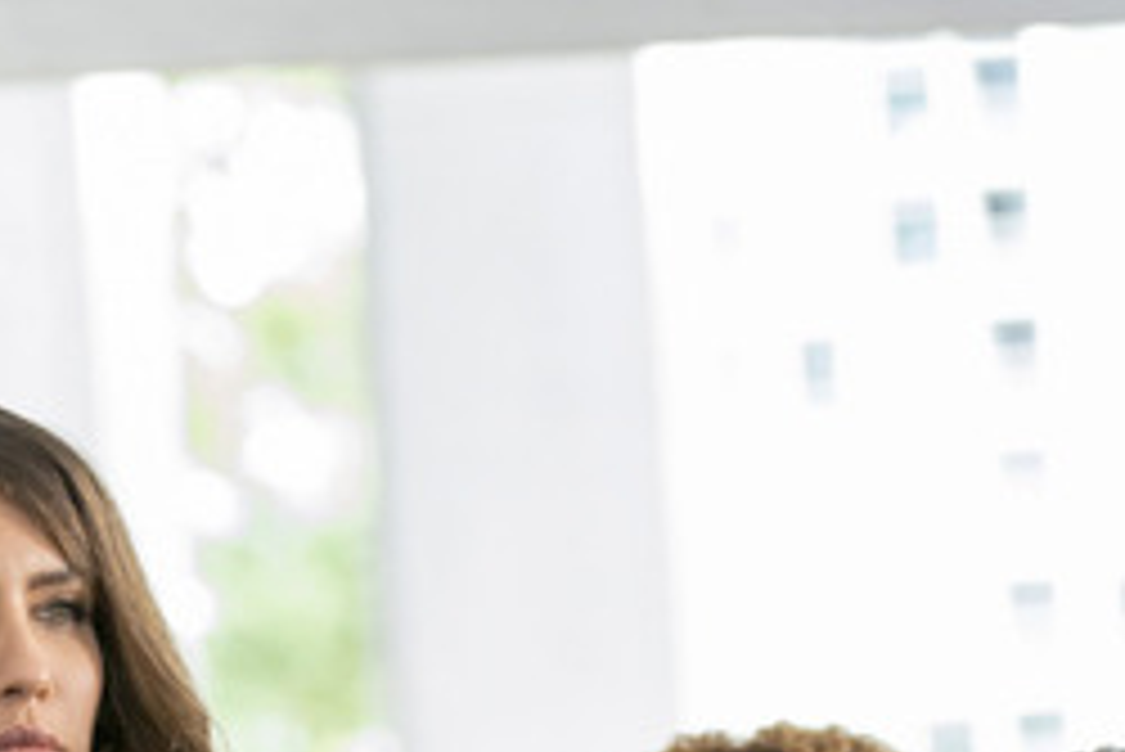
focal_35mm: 415
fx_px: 12976
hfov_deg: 4.9
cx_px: -450
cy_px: 1166
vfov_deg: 3.3
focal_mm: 133
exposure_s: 1/100
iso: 2000
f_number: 4
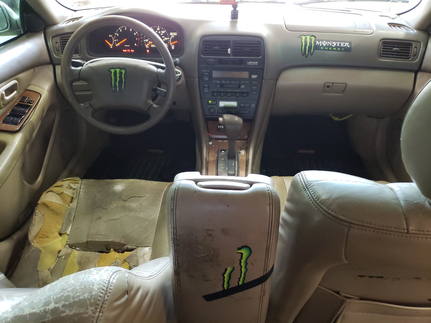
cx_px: 216
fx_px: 324
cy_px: 162
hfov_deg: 67.3
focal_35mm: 26
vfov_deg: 53.1
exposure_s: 1/60.2
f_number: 1.5
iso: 312
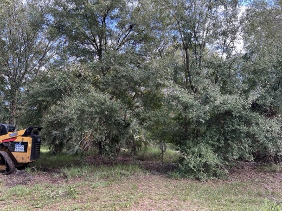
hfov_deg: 59.9
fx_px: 244
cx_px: 133
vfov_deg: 46.8
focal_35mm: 30
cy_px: 104
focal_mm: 5.7
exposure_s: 1/229
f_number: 1.5
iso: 40
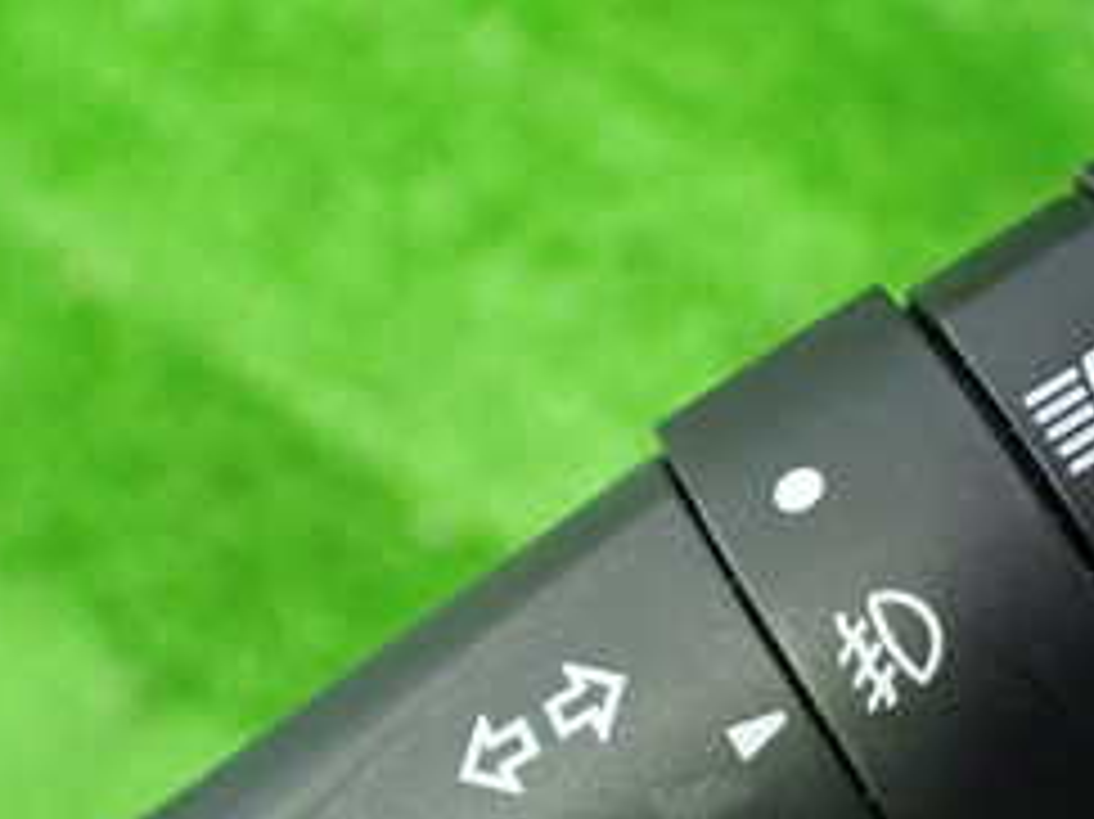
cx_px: 797
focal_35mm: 74
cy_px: 684
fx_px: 2338
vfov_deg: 19.6
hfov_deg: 26.1
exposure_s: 1/30
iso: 800
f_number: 2.3
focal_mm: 5.4
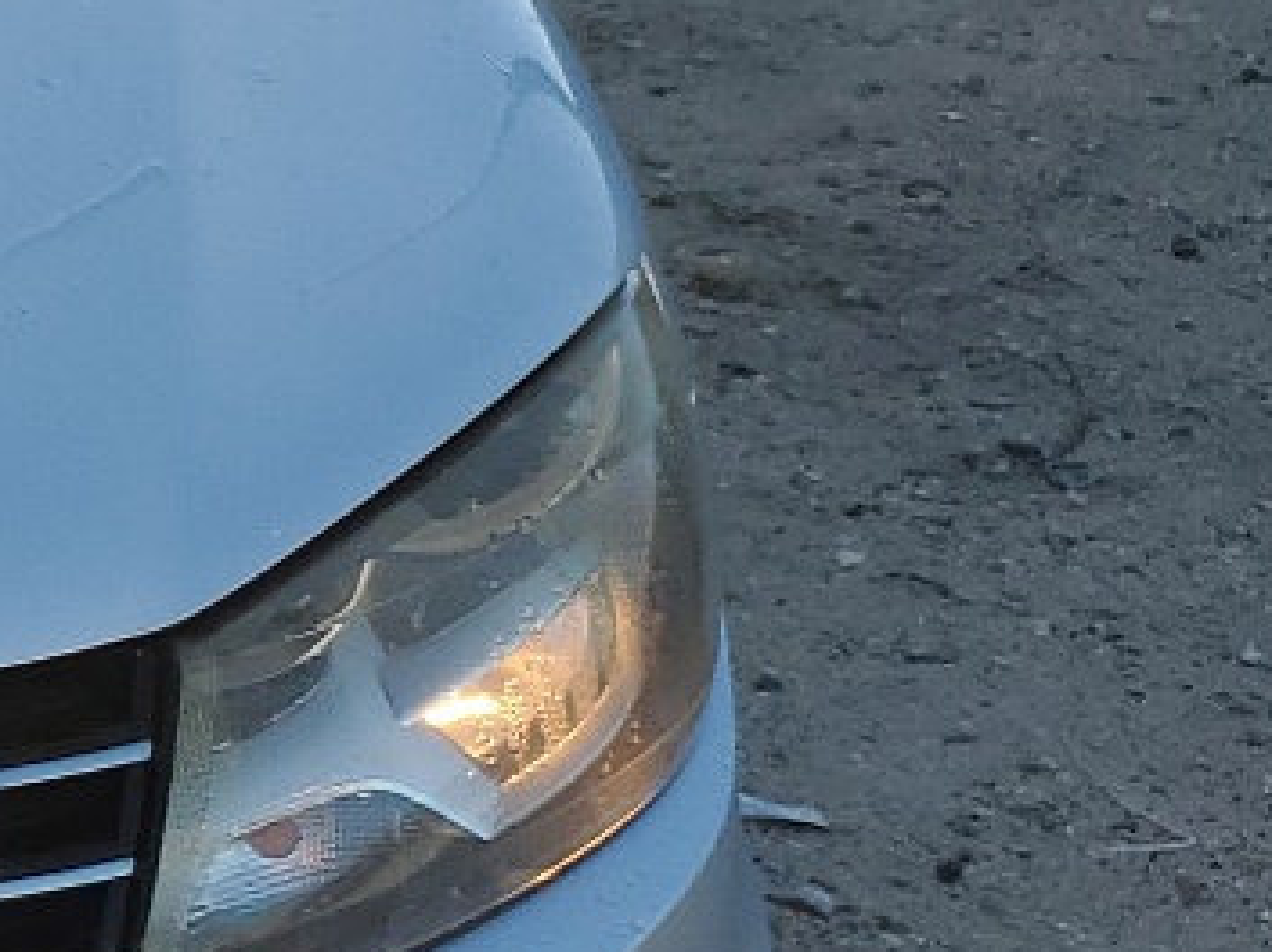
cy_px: 426
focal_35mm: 118
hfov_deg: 14.1
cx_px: -1247
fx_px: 4332
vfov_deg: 12.5
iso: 50
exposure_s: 1/1667
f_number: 1.5
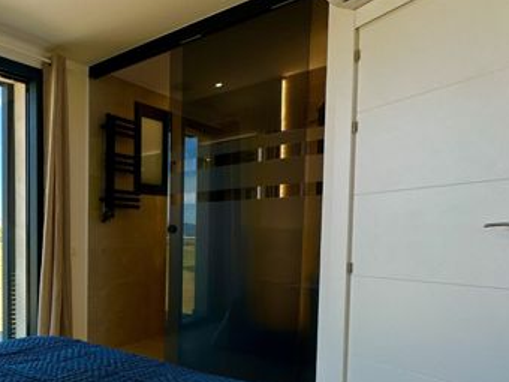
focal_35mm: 29
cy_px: 261
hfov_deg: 49.4
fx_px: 426
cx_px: -8
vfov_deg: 47.3
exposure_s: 1/1103
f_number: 2.2
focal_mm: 2.22
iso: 40
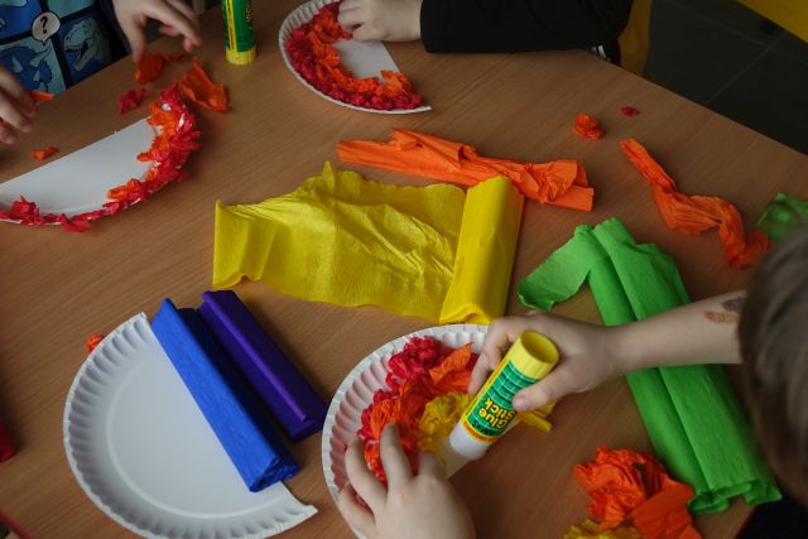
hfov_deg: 41.9
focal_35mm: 47
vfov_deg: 28.7
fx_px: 1055
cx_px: 404
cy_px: 270
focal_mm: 17.11
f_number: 2.8
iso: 125
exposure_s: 1/125
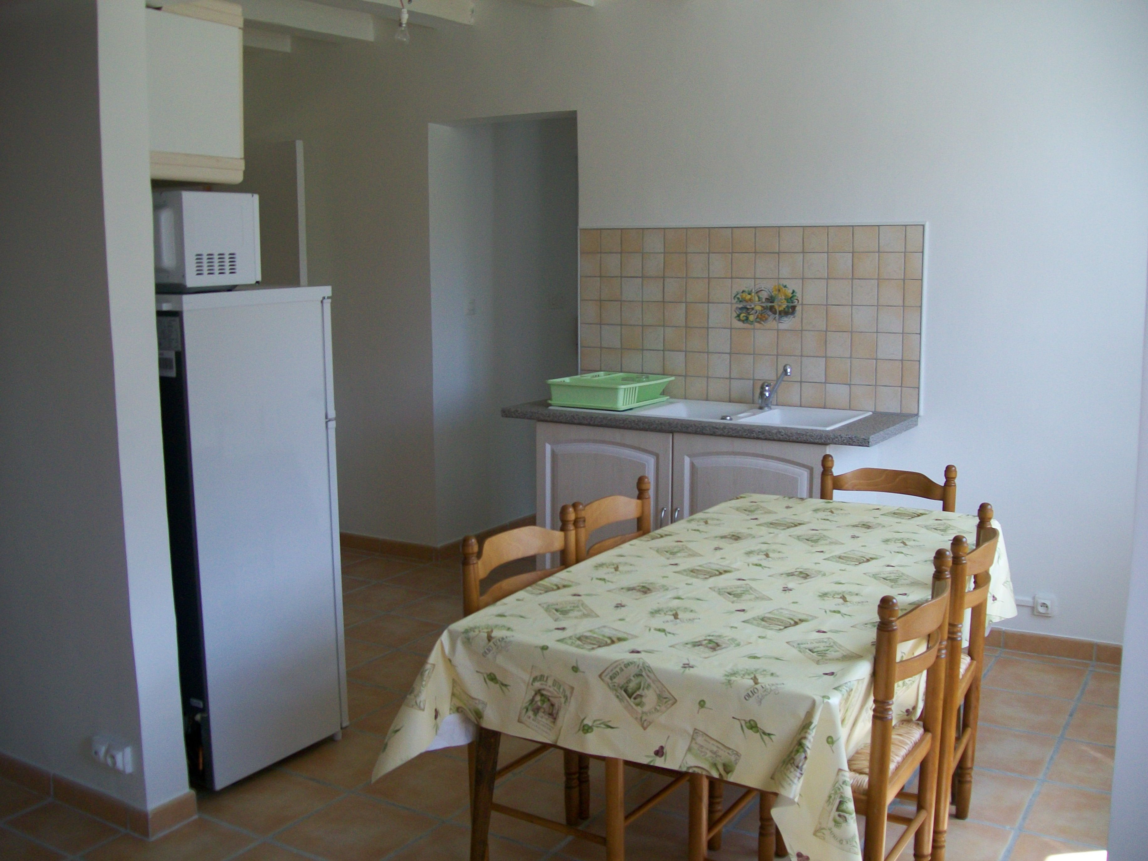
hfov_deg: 54.0
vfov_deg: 41.8
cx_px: 574
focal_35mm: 34
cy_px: 430
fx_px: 1128
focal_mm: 6.1
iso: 64
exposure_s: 1/80
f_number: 2.7
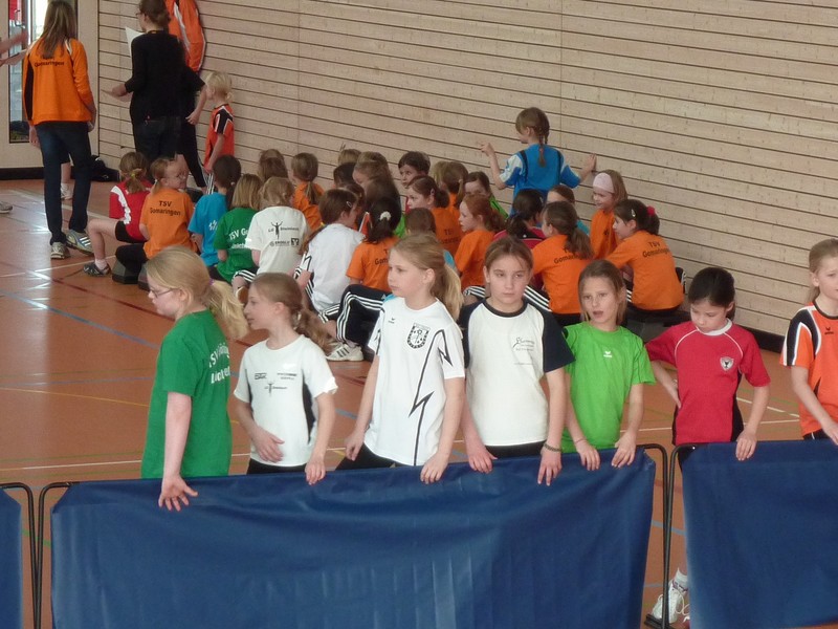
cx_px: 419
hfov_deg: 11.4
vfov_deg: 8.6
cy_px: 314
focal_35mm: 173
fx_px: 4188
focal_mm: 15.8
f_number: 4.3
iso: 250
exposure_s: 1/40
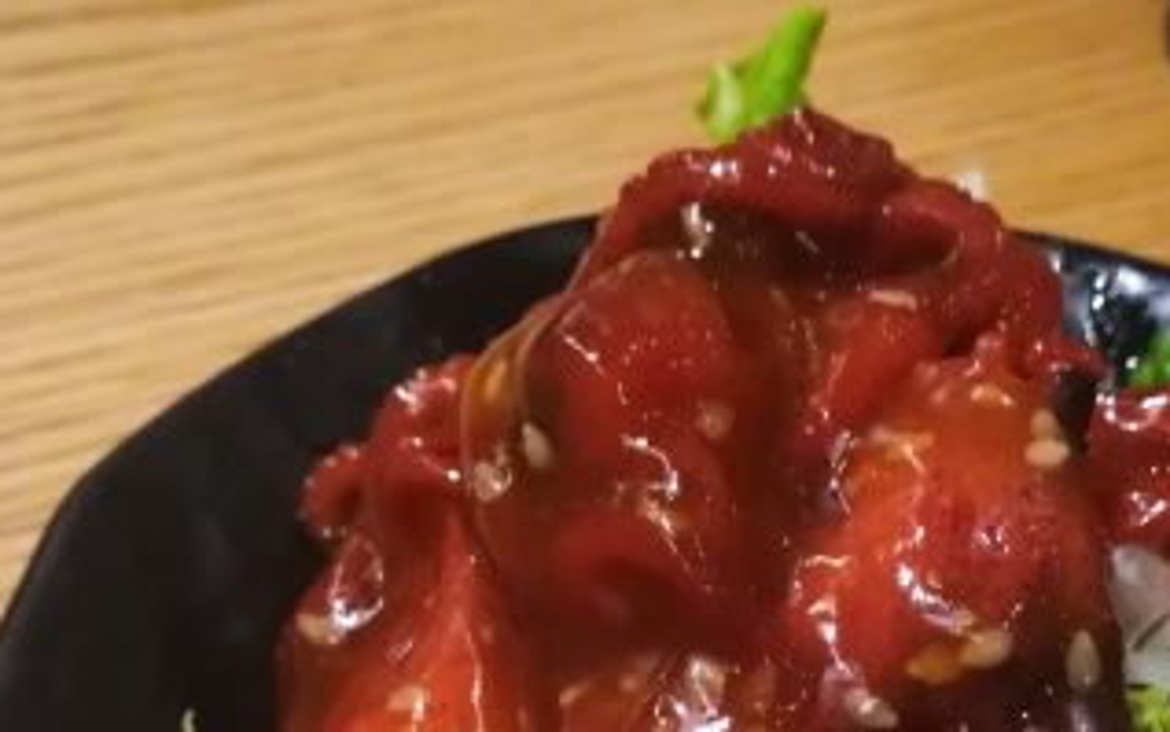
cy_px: 872
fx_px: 2010
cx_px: 789
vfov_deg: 19.5
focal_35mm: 63
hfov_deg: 32.2
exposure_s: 1/20
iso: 500
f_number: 2.2
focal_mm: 3.95
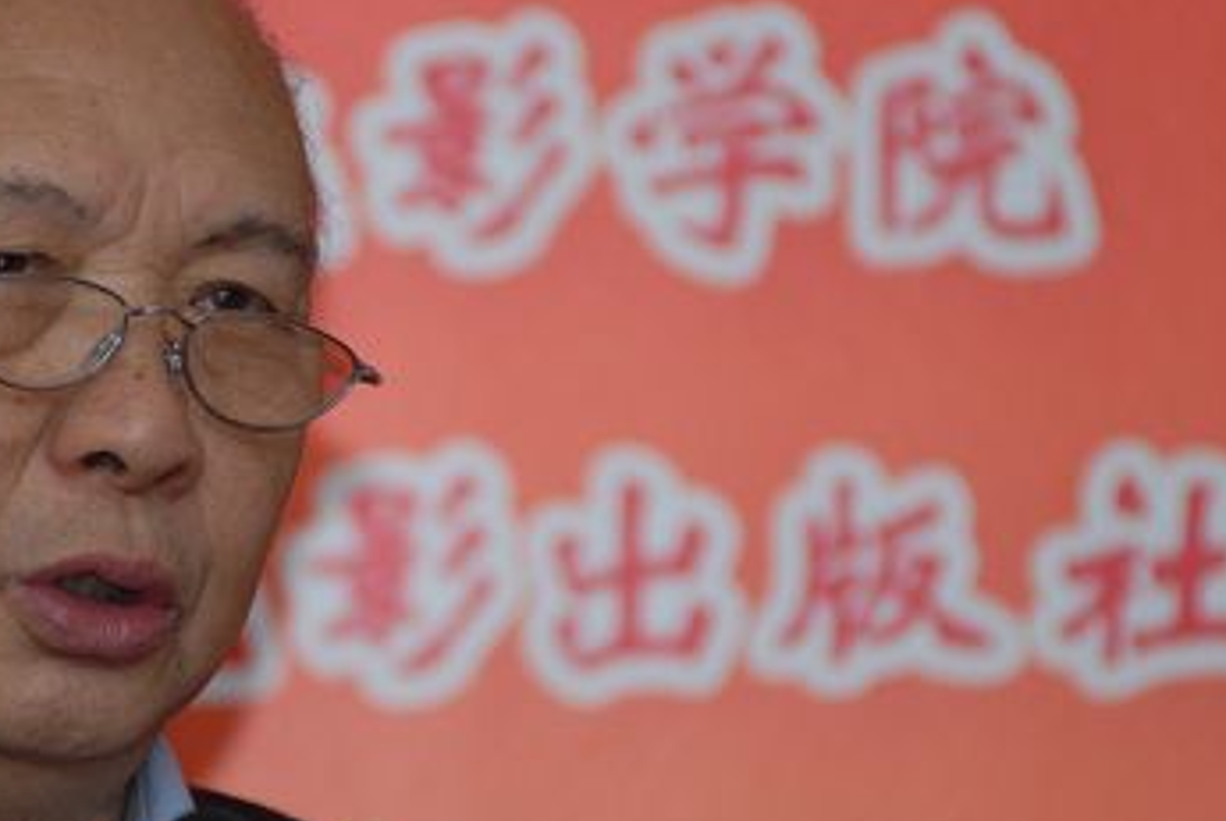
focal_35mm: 521
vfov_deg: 2.6
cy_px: 506
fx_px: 17765
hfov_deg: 4.0
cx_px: 394
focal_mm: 200
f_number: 2.8
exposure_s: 1/200
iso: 200
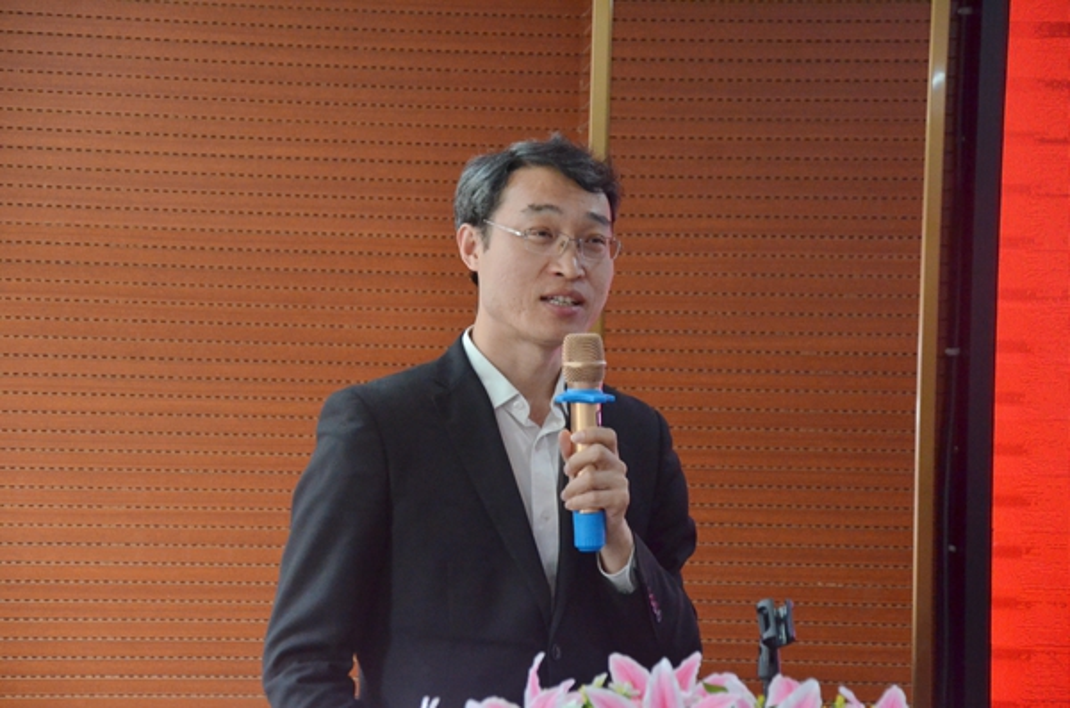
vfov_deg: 10.1
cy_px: 354
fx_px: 4003
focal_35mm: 135
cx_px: 535
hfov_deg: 15.2
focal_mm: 90
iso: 1600
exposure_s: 1/125
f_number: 5.6
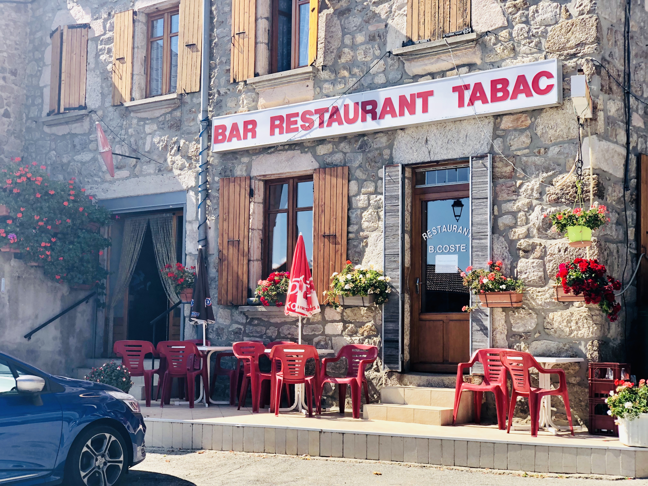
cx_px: 324
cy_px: 243
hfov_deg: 36.8
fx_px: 973
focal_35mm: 52
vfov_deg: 28.0
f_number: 2.4
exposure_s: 1/500
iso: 16
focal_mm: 6
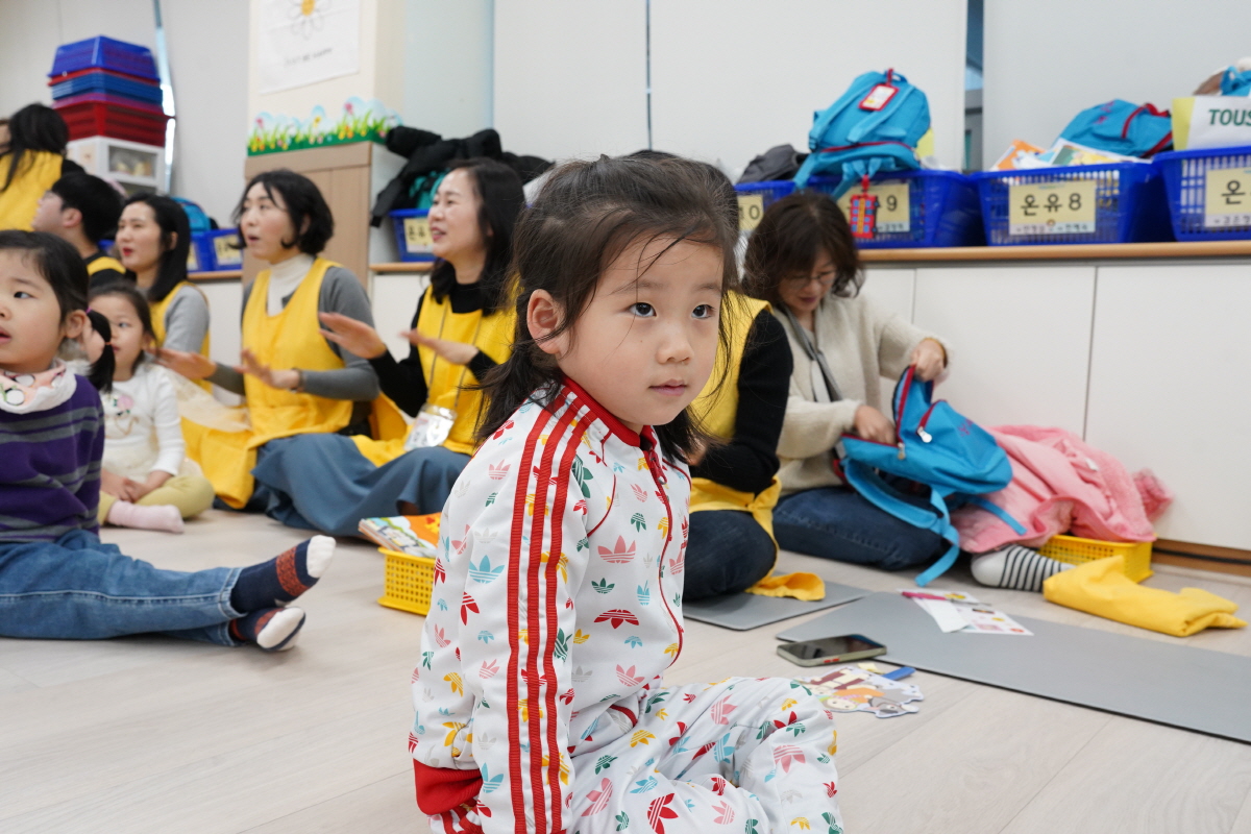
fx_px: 1042
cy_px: 417
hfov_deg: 61.9
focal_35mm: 30
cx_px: 626
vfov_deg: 43.6
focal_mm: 30
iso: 2500
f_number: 7.1
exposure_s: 1/60
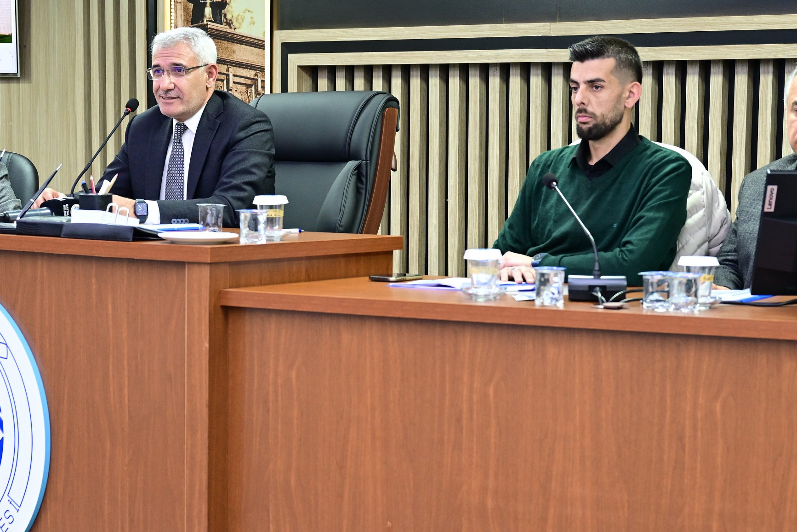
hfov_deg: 25.4
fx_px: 1771
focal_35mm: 80
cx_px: 427
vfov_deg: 17.1
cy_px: 311
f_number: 4
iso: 1250
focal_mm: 42
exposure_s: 1/50
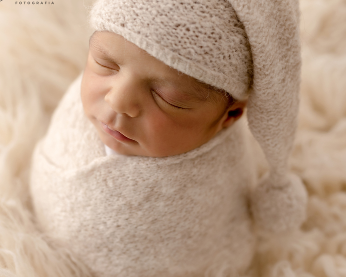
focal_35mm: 57
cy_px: 105
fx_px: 583
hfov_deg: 33.0
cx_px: 164
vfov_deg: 26.6
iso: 125
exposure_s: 1/100
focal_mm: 35
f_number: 2.8
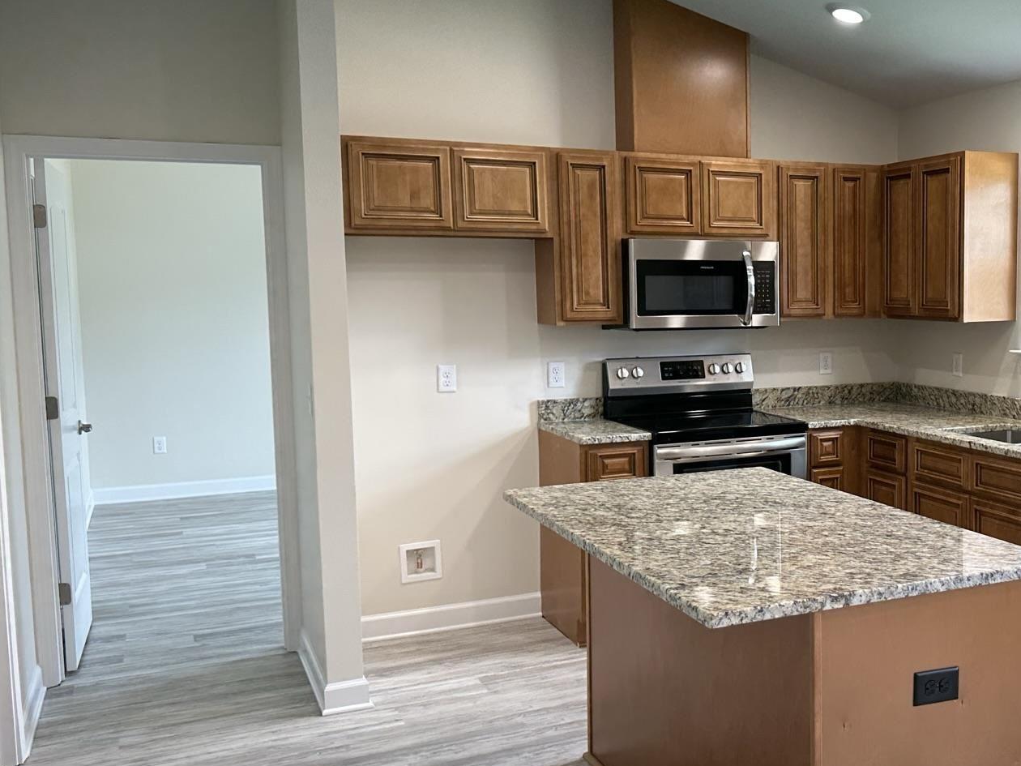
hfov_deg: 45.6
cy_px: 388
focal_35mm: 39
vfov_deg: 36.8
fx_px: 1150
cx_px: 803
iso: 125
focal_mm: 6.86
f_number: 1.78
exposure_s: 1/120
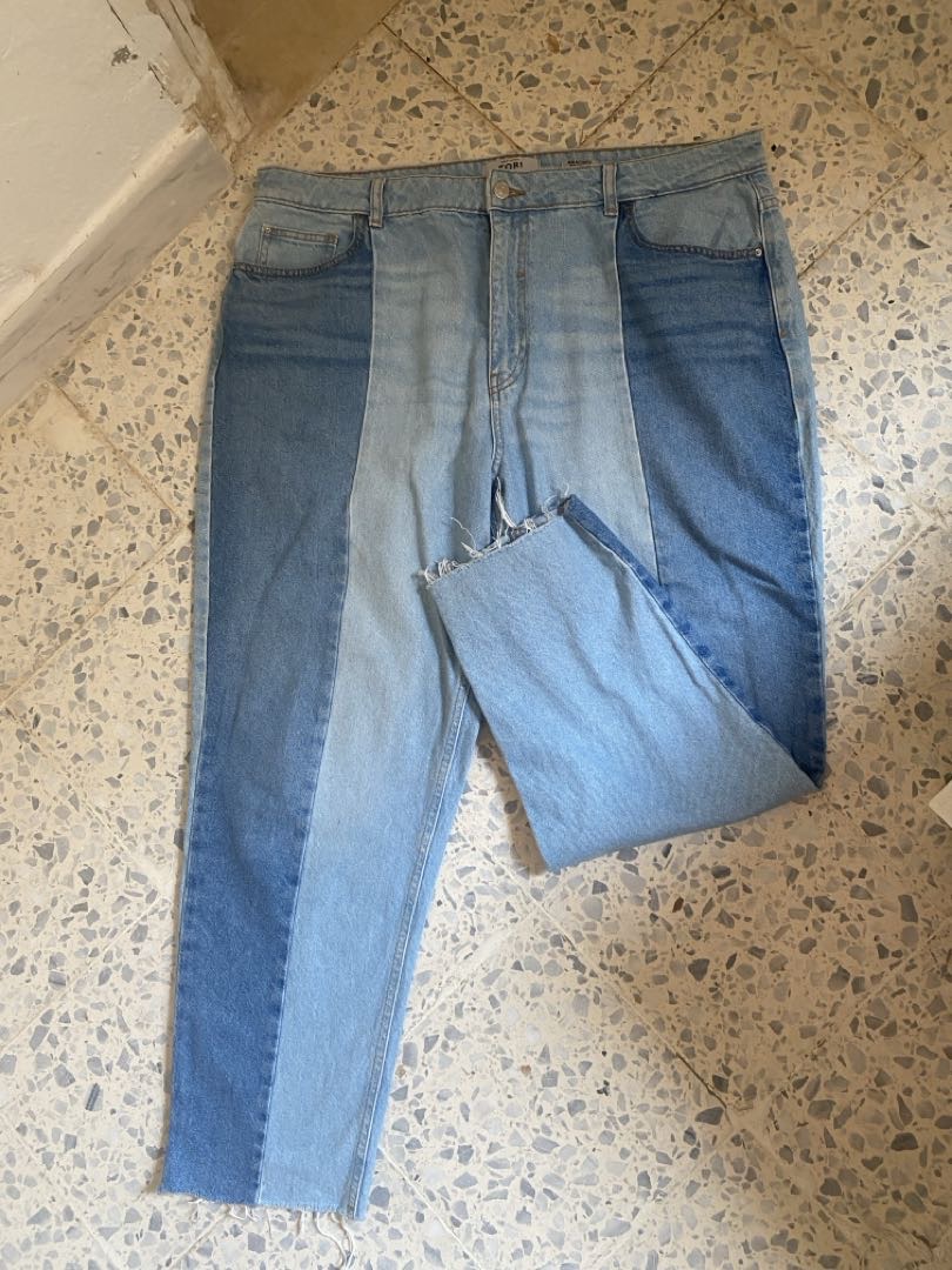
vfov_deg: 67.3
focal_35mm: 26
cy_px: 635
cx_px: 476
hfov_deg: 53.1
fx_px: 953
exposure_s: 1/60
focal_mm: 4.25
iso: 160
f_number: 1.8
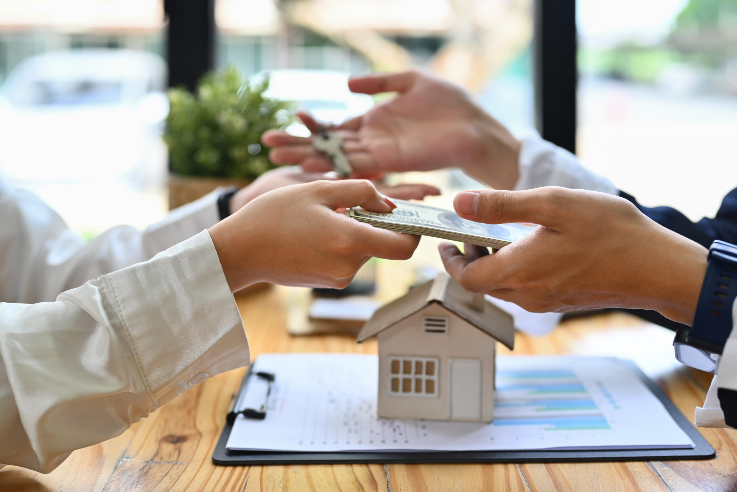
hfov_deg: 39.6
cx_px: 368
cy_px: 246
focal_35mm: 50
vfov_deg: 27.0
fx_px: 1024
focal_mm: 50
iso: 250
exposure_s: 1/400
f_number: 2.8
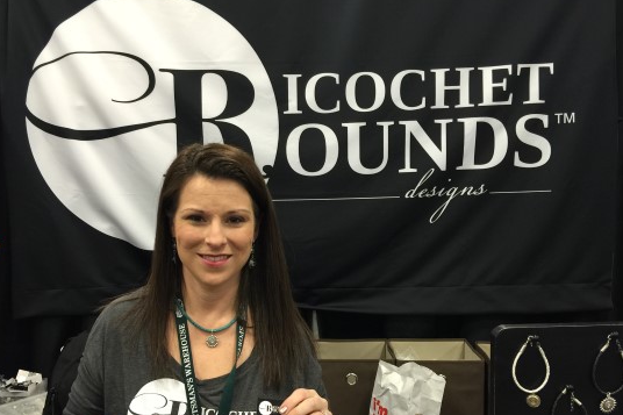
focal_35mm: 36
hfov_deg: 53.1
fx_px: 623
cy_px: 264
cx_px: 303
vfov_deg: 36.6
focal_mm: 4.15
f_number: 2.2
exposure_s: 1/15
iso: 80
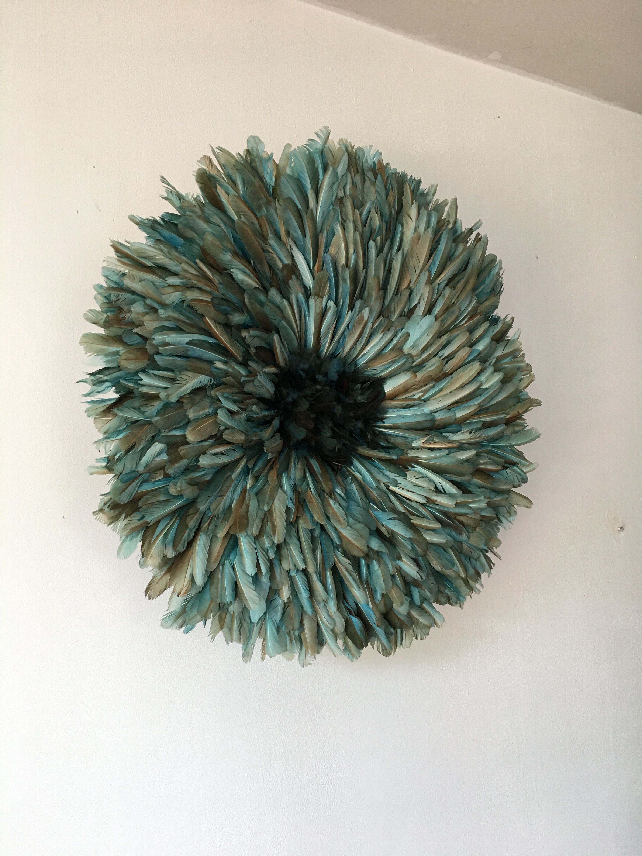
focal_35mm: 29
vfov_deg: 61.7
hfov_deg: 48.2
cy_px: 428
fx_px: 717
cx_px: 321
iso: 50
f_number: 2.2
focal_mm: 4.15
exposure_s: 1/33
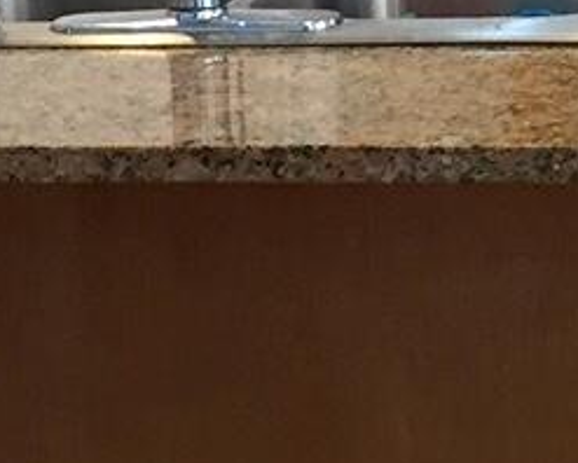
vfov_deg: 7.8
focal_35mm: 187
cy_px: -543
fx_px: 3201
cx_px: 812
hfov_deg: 10.1
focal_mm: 4.15
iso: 100
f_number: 2.2
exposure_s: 1/30
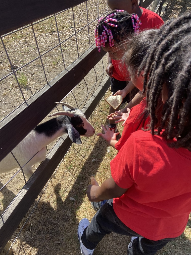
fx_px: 191
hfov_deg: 53.1
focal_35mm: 26
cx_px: 96
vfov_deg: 67.3
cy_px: 128
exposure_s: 1/1135
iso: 32
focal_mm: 4.25
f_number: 1.8
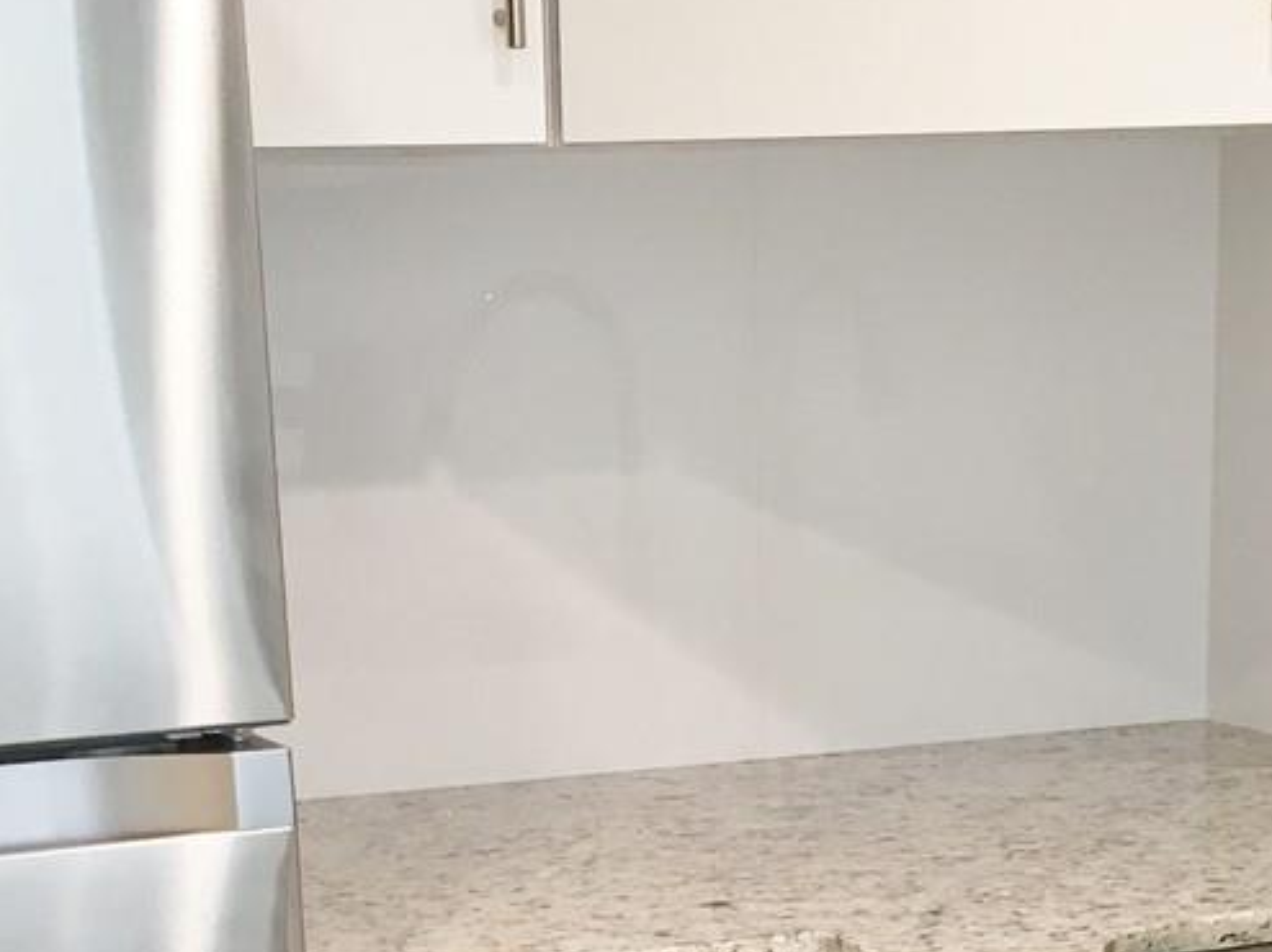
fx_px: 3452
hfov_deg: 20.9
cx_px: 654
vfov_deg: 14.8
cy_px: 1361
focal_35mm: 94
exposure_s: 1/30
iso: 50
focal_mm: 4.15
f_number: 2.2
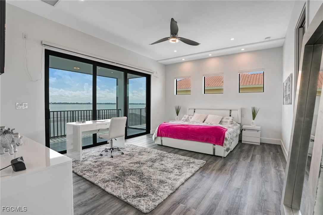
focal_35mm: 16
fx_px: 143
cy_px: 108
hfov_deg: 96.8
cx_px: 162
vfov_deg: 73.7
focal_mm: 16
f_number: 9
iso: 400
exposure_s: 1/100
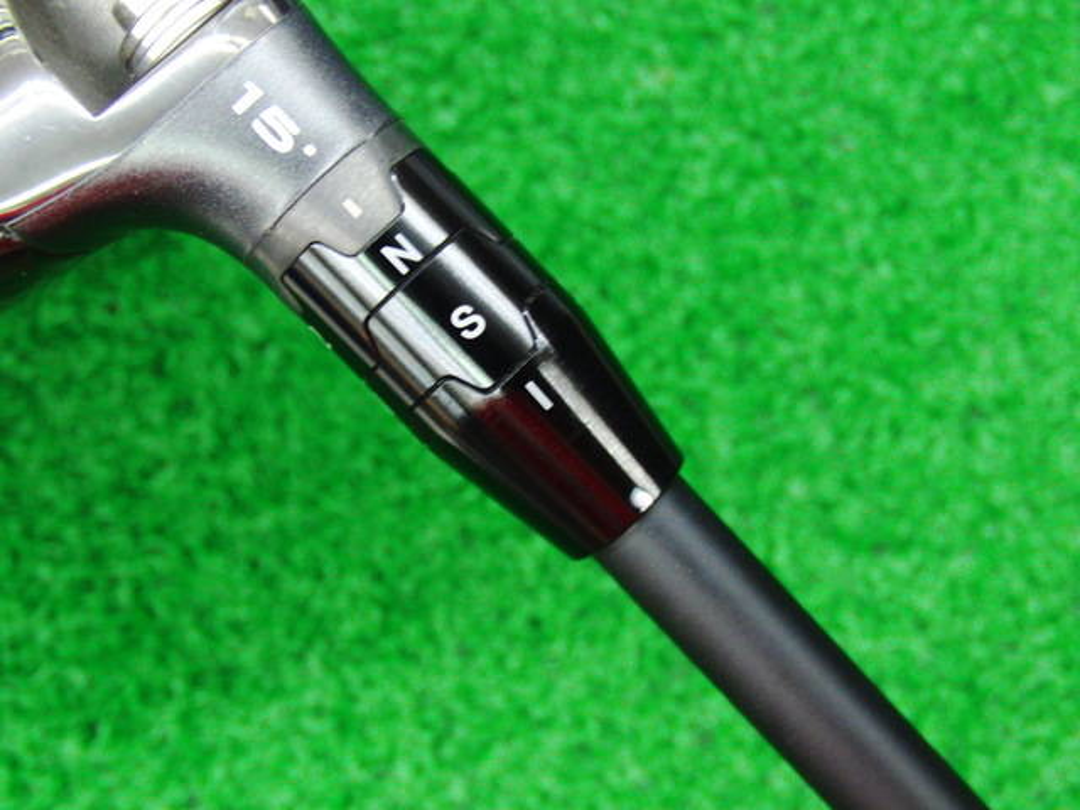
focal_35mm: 43
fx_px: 1342
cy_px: 405
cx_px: 540
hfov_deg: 43.9
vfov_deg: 33.6
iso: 400
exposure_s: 1/15
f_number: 3.7
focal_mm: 7.54
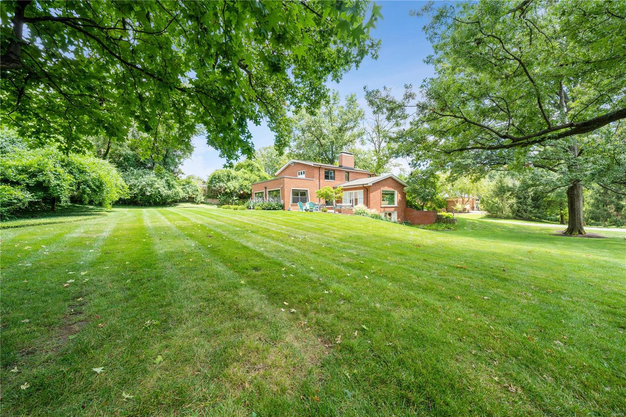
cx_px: 313
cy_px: 208
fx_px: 209
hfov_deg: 112.6
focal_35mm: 12
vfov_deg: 90.0
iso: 100
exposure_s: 1/50
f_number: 8
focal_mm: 12
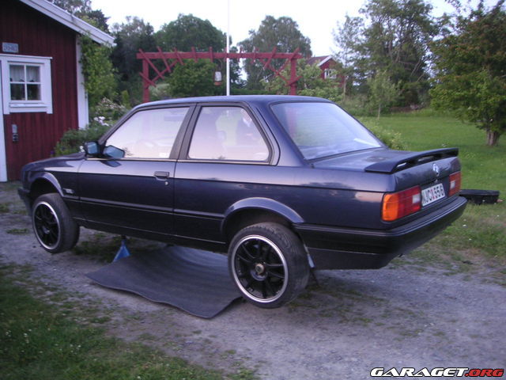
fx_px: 541
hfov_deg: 50.1
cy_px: 190
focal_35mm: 37
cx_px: 253
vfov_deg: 38.7
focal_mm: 5.7
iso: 100
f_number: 2.8
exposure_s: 1/3
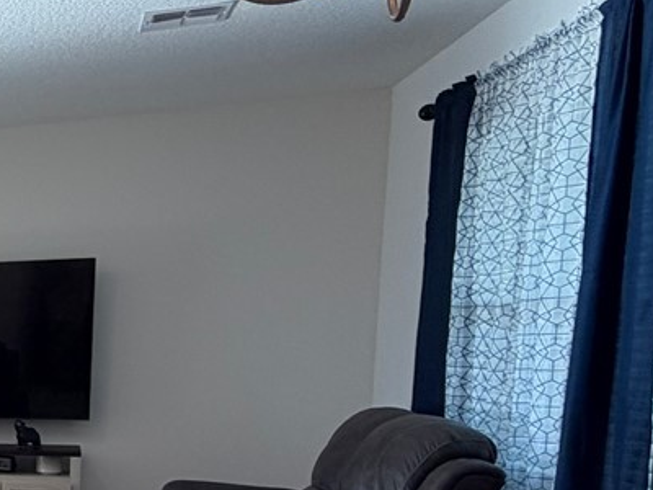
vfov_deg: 25.3
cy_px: 441
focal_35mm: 56
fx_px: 1056
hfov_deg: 22.4
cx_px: -488
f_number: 2.2
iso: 80
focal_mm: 2.22
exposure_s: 1/120
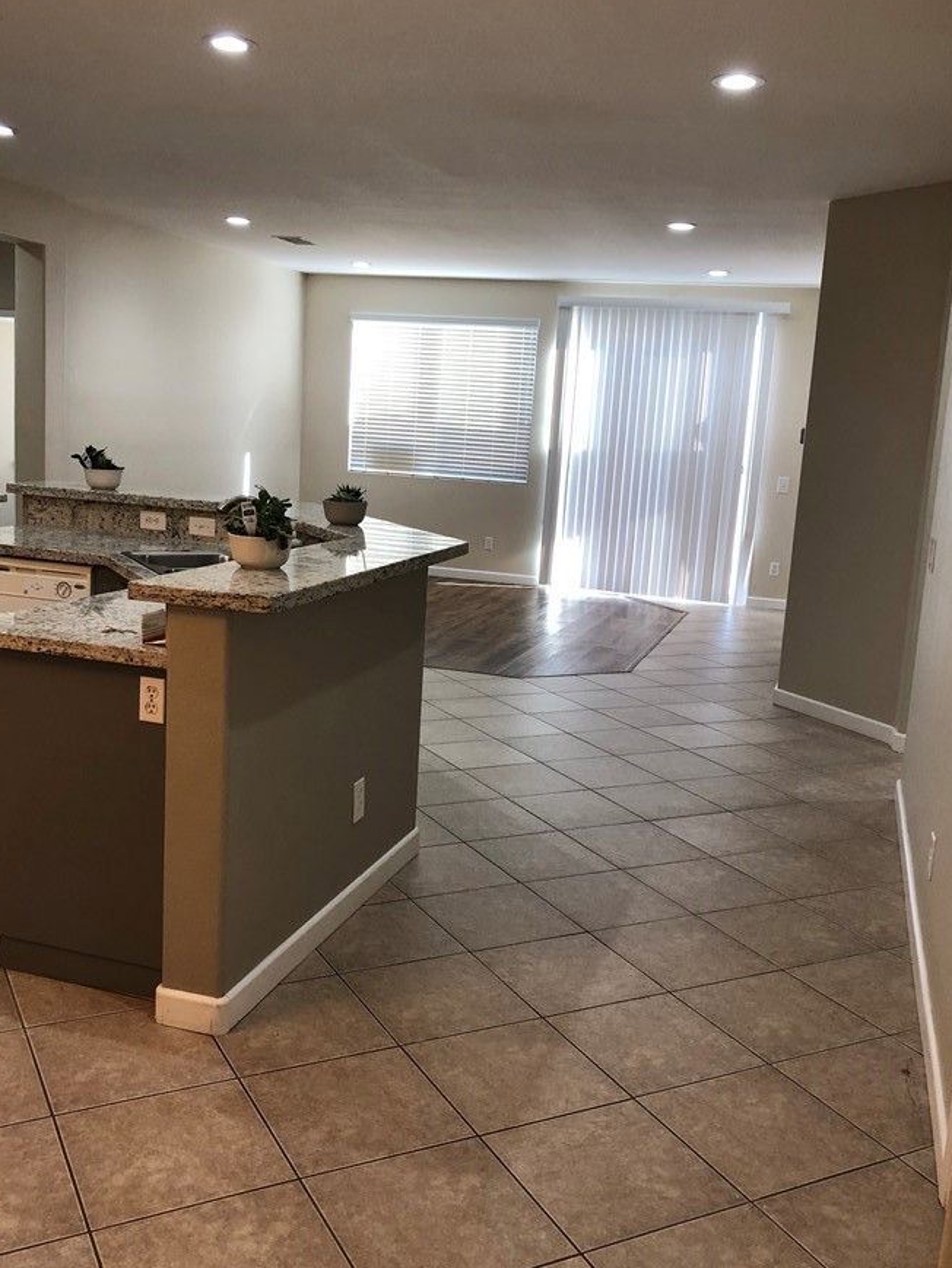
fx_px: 1210
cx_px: 453
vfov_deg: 55.3
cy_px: 616
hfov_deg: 42.9
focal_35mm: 33
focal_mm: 3.99
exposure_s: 1/30
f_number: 1.8
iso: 25
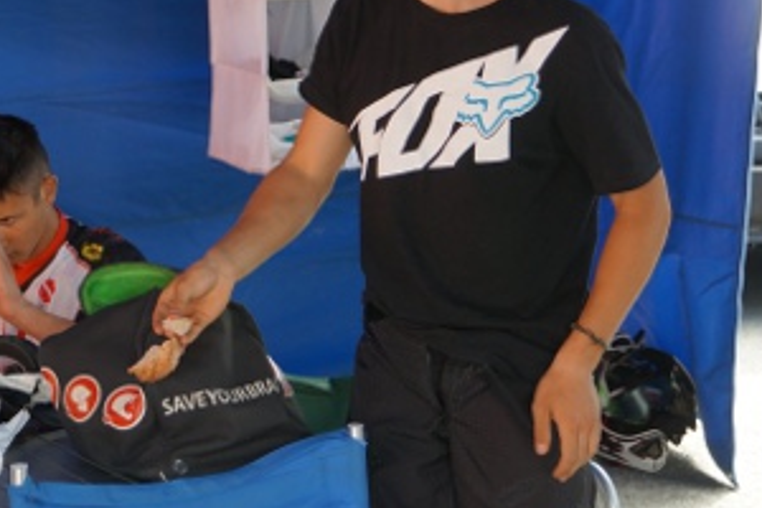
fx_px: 2201
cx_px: 30
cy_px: 50
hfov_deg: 19.2
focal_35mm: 104
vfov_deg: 13.1
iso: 400
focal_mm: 35
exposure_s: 1/160
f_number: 4.5
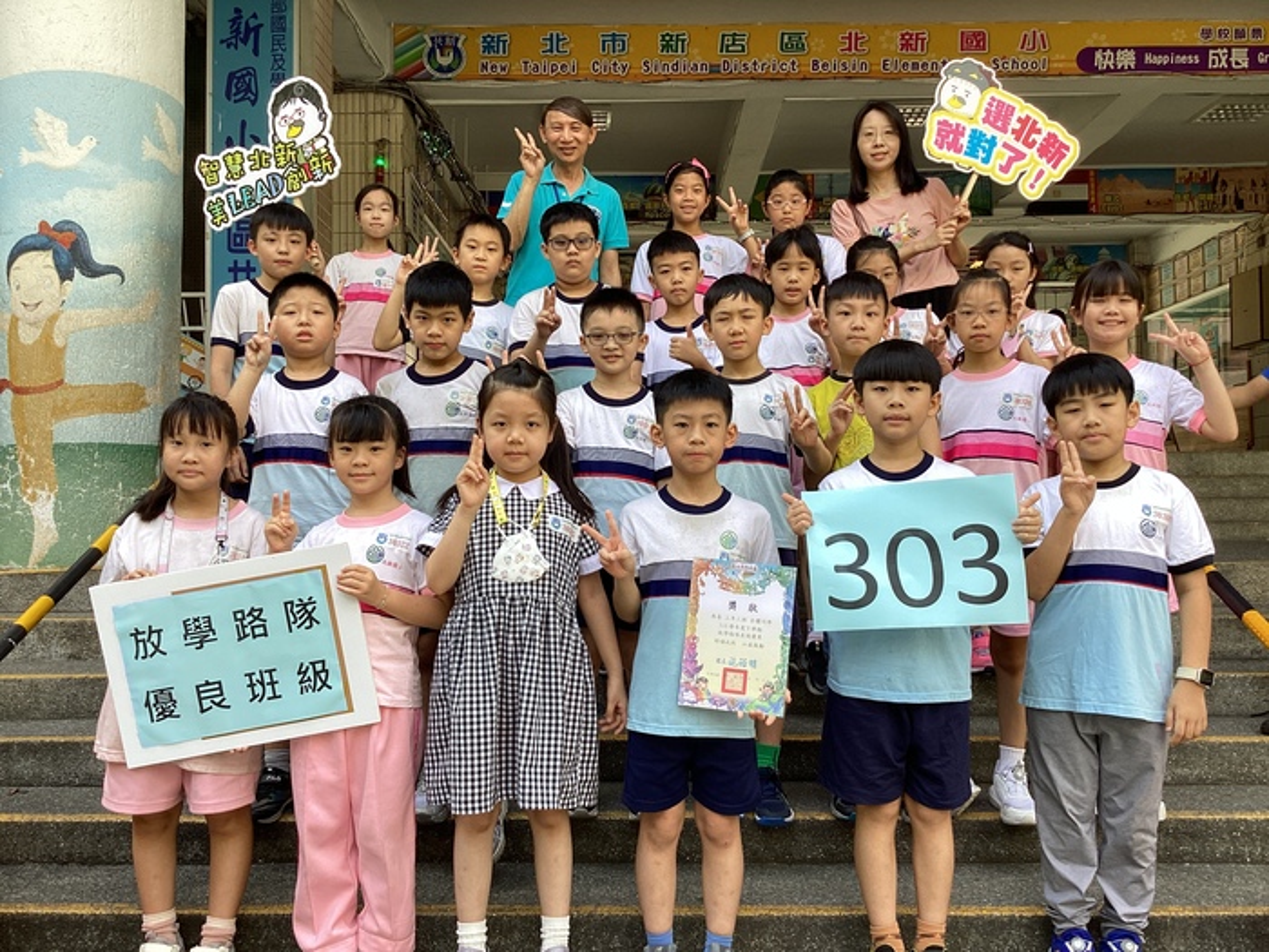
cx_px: 634
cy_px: 476
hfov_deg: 58.4
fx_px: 1136
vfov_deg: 45.4
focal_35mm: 31
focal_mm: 3.3
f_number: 2.4
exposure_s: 1/120
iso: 25
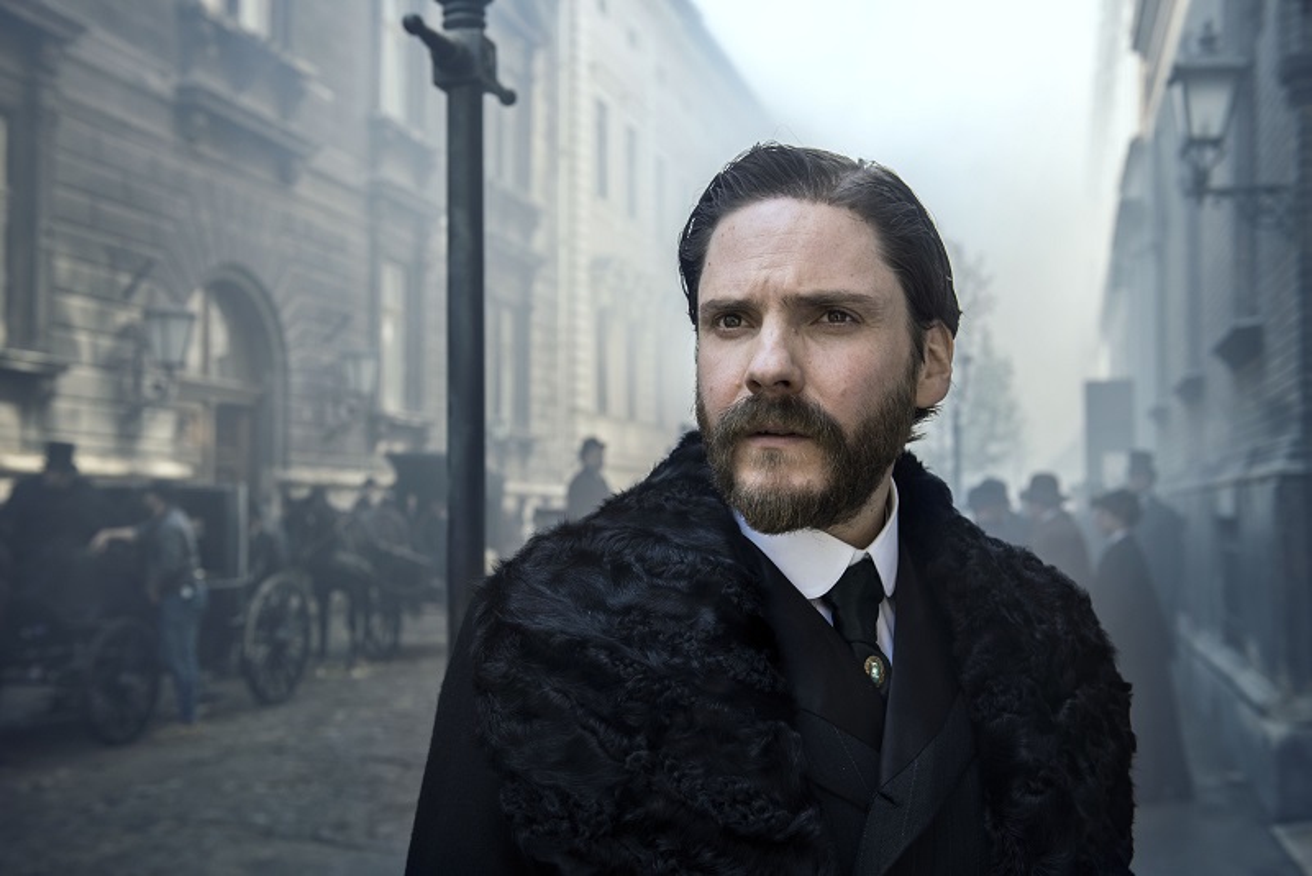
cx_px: 656
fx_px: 1604
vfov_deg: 30.5
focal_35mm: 44
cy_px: 438
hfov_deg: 44.5
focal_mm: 44
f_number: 5
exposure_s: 1/320
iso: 500
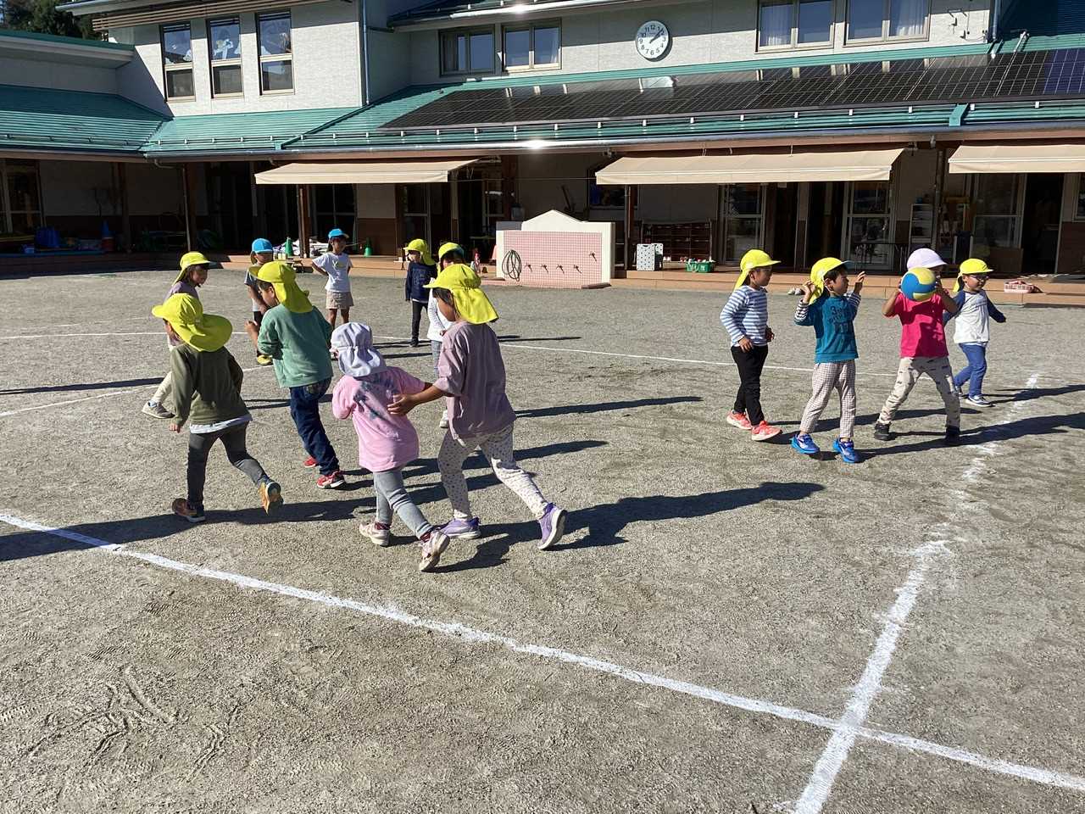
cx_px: 542
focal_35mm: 31
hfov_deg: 58.4
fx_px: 972
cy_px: 407
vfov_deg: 45.4
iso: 25
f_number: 2.4
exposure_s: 1/2037
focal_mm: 3.3
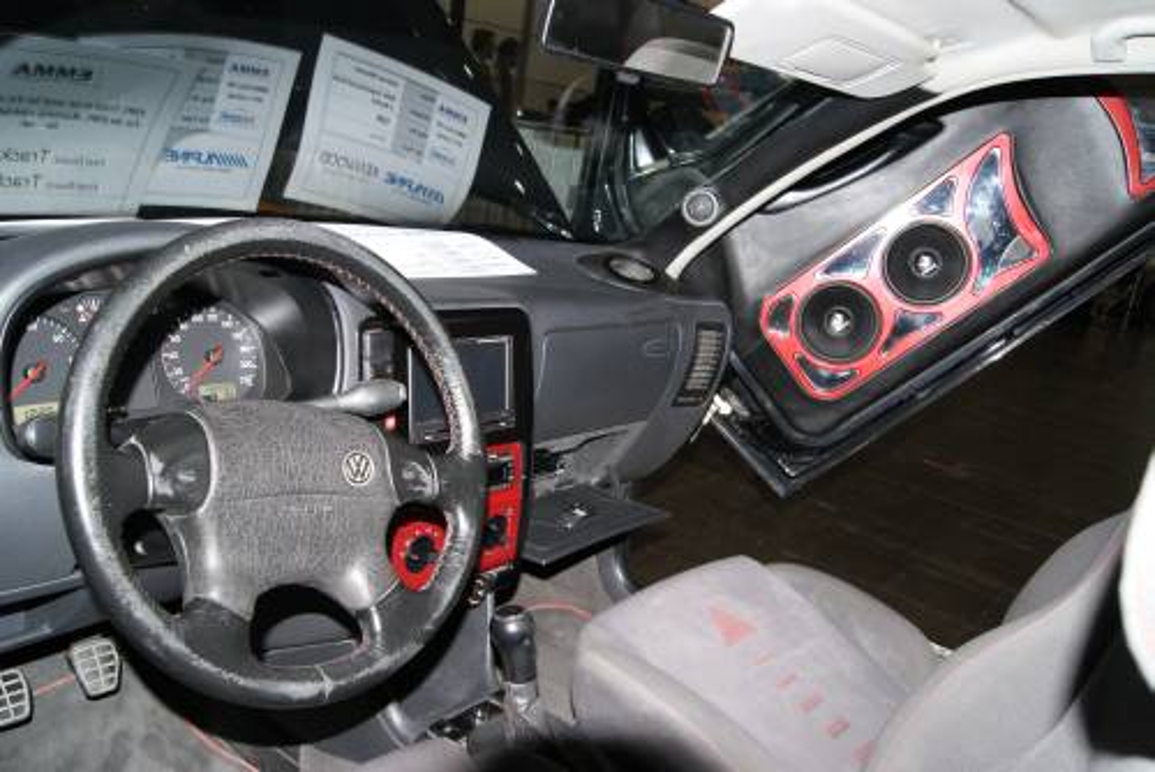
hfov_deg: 61.9
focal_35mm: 30
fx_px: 963
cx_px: 578
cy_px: 386
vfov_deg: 43.7
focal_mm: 20
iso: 400
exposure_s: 1/60
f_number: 5.6
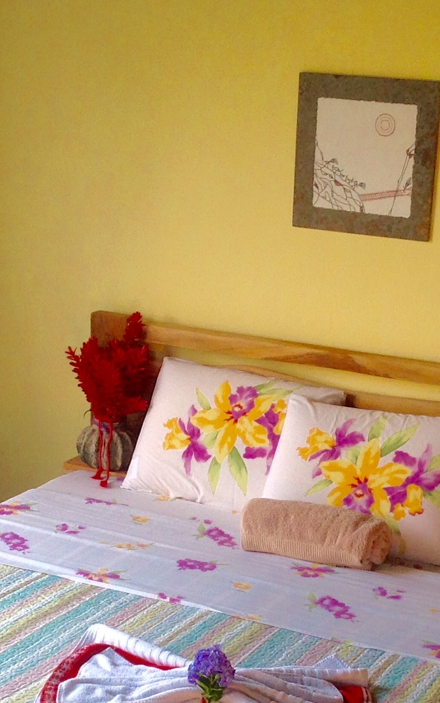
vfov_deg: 23.4
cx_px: 233
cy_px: 575
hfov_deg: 15.0
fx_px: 1669
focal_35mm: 87
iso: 80
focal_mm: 4.28
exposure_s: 1/120
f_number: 2.4
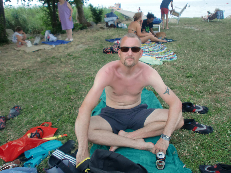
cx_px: 116
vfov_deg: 53.1
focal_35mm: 26
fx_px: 174
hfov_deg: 67.3
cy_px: 86
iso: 64
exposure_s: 1/500
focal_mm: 4.65
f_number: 2.6
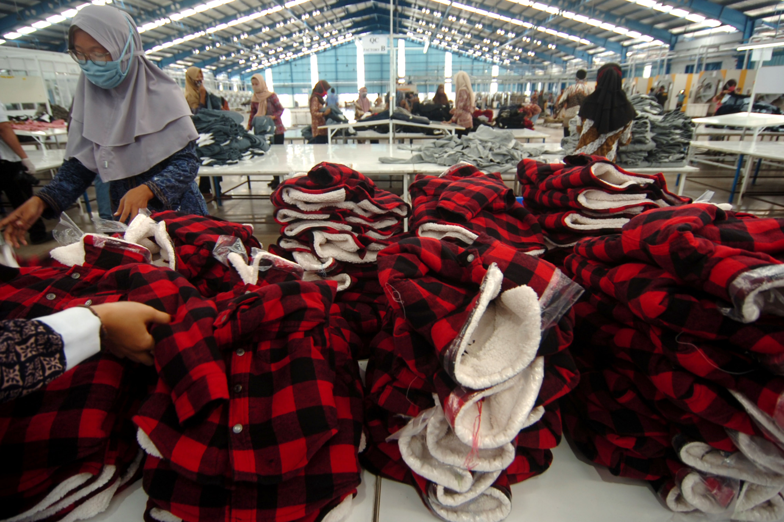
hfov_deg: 90.0
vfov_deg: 67.3
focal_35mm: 18
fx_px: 392
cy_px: 261
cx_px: 392
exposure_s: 1/100
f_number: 4
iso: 200
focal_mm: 12
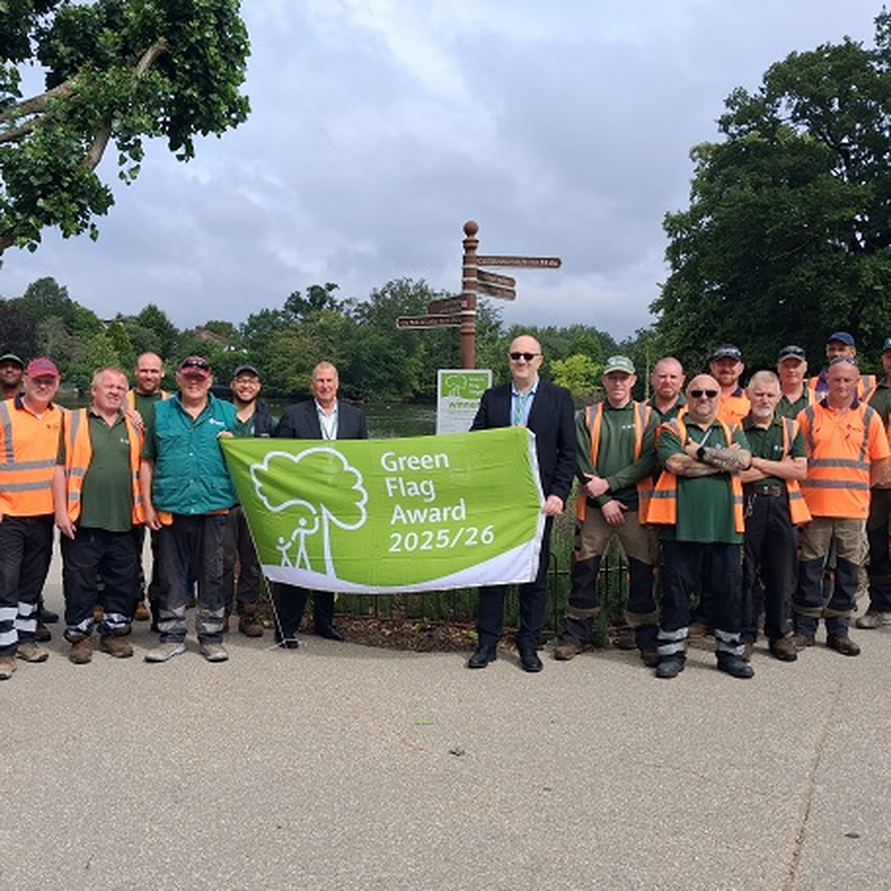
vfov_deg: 51.1
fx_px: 932
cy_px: 446
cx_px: 375
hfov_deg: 50.9
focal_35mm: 32
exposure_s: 1/467
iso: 25
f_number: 1.8
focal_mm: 4
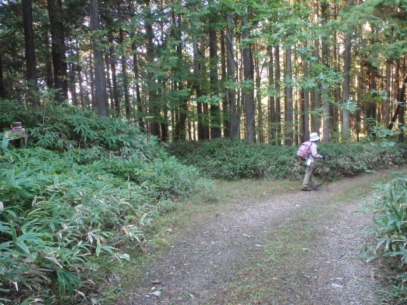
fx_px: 376
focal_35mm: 32
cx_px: 204
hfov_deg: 56.8
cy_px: 152
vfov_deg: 44.2
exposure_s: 1/30
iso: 640
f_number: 4.2
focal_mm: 5.7
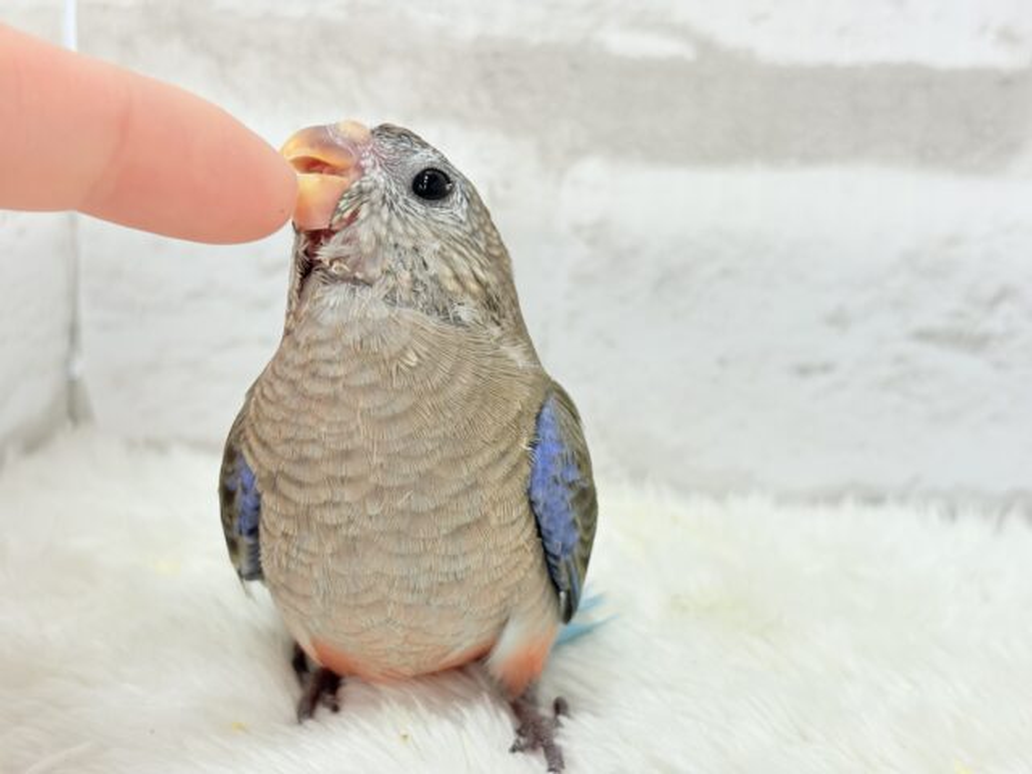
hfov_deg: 36.8
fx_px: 1550
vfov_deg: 28.0
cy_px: 387
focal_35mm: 52
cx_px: 516
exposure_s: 1/50
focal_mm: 5.96
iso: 50
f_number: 1.6
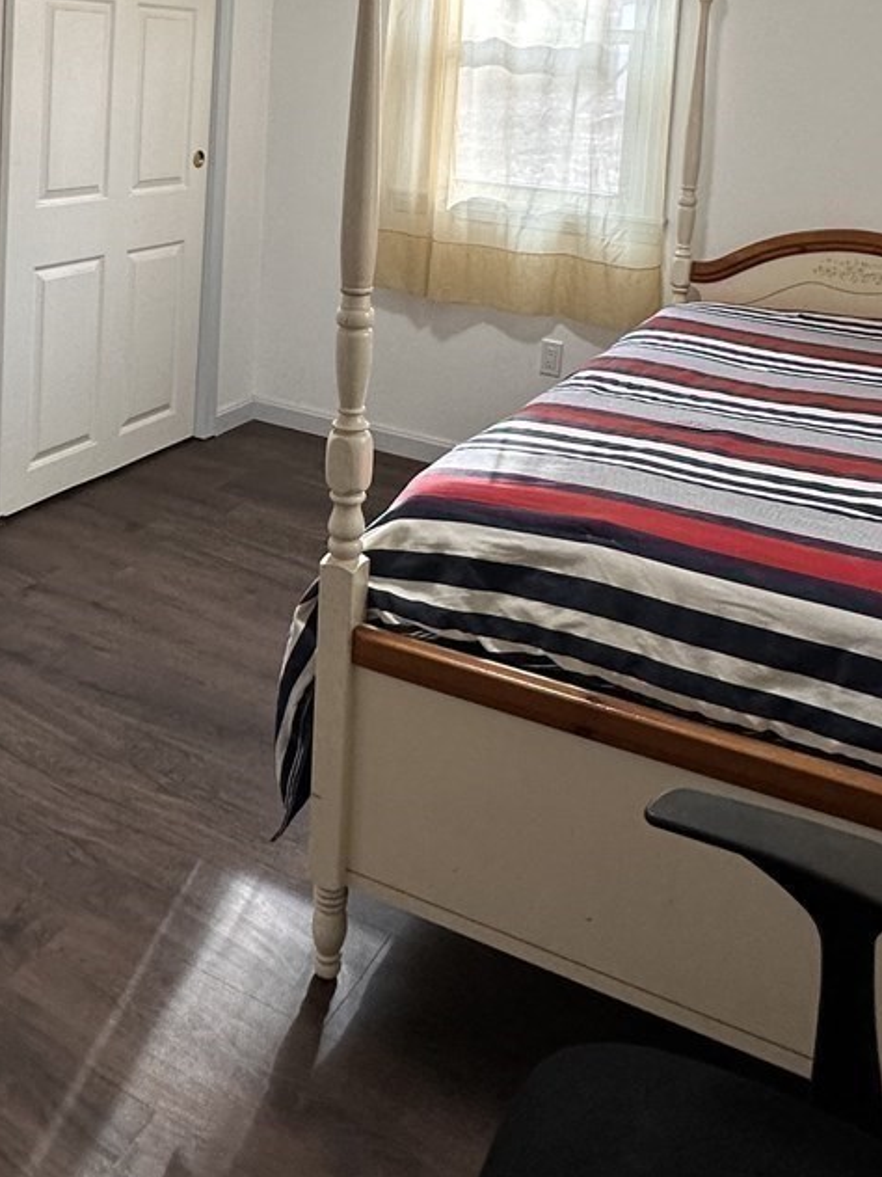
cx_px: 378
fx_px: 1155
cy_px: 169
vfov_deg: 49.4
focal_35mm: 34
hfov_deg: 41.7
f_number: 2.2
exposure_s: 1/120
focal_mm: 2.22
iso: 160
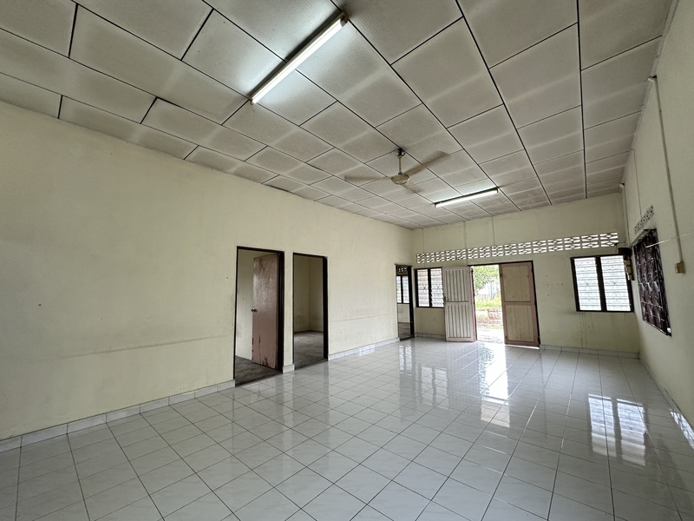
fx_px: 281
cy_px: 260
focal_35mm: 14
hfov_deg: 102.1
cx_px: 347
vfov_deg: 85.7
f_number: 2.2
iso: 160
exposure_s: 1/100
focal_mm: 2.22
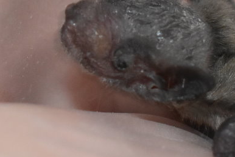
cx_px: 218
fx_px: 1674
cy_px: -29
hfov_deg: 8.0
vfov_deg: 5.3
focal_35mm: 257
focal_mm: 55
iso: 3200
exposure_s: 1/60
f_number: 14
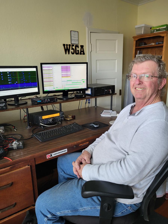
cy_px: 112
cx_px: 84
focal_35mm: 26
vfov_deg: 67.3
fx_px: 168
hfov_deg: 53.1
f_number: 1.8
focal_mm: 5.4
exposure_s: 1/50
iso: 200
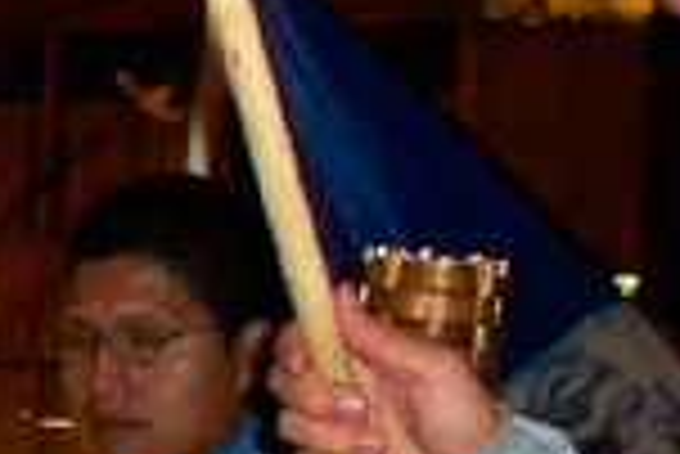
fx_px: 3498
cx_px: -748
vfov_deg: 7.3
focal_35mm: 185
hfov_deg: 10.1
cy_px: 708
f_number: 2.8
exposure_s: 1/30
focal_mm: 7.5
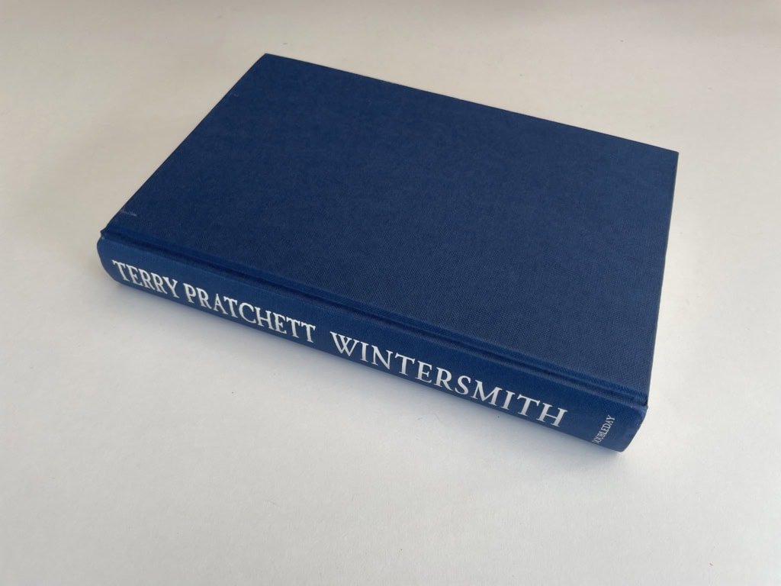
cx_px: 390
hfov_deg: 67.3
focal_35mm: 26
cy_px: 293
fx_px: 587
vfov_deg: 53.1
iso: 32
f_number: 1.6
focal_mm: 4.2
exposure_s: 1/169
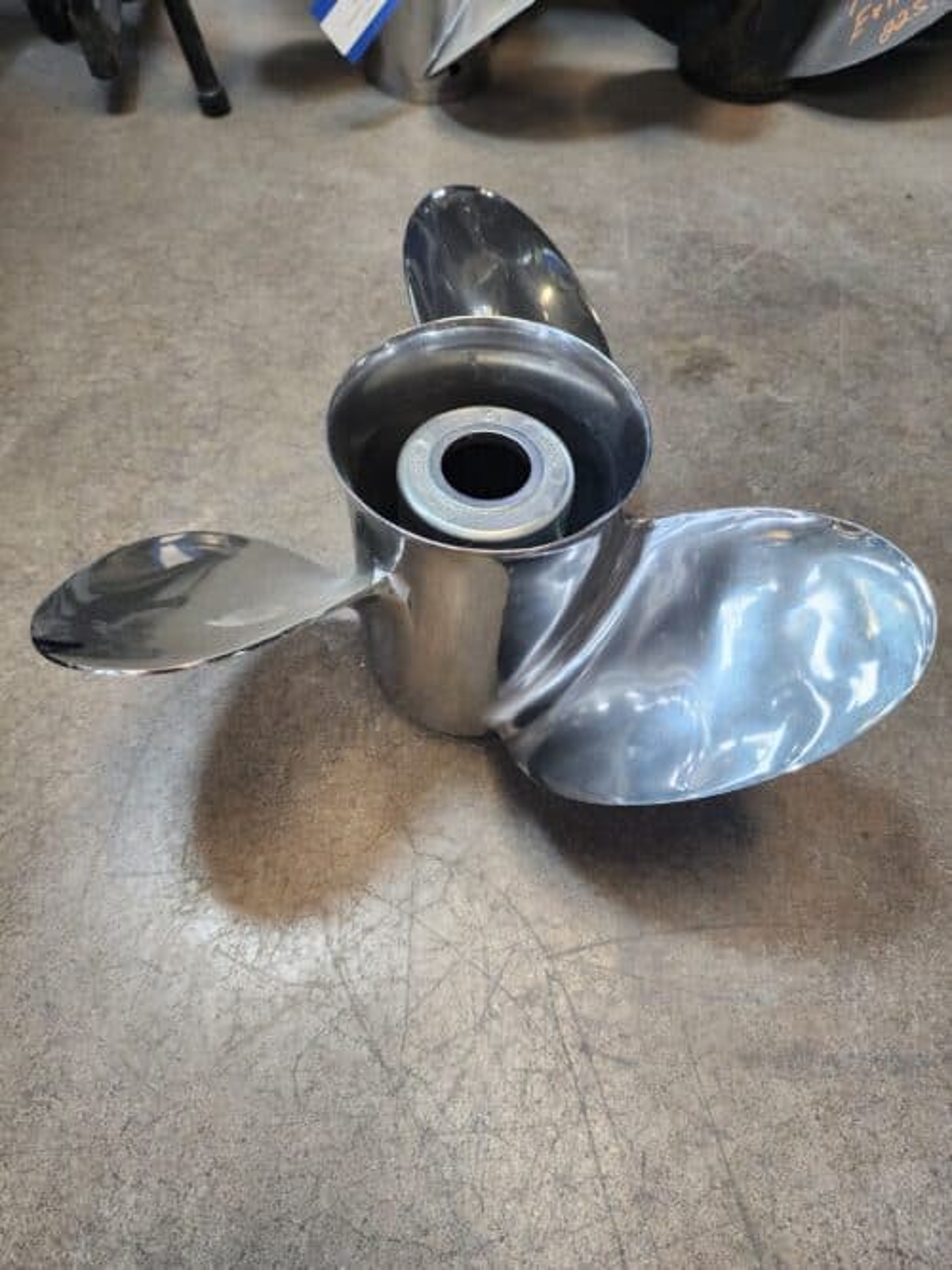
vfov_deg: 73.9
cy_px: 635
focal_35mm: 23
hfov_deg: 58.9
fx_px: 844
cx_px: 476
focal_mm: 6.4
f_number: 1.8
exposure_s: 1/120
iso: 250
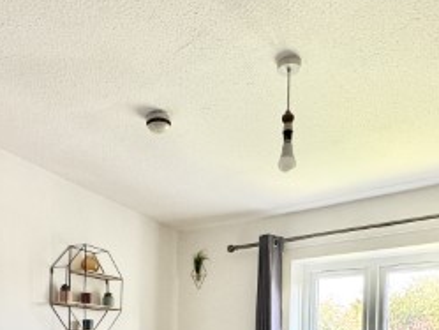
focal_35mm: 36
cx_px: 187
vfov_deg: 34.7
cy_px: 355
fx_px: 457
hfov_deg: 51.1
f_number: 2.2
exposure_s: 1/99
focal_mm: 2.22
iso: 160
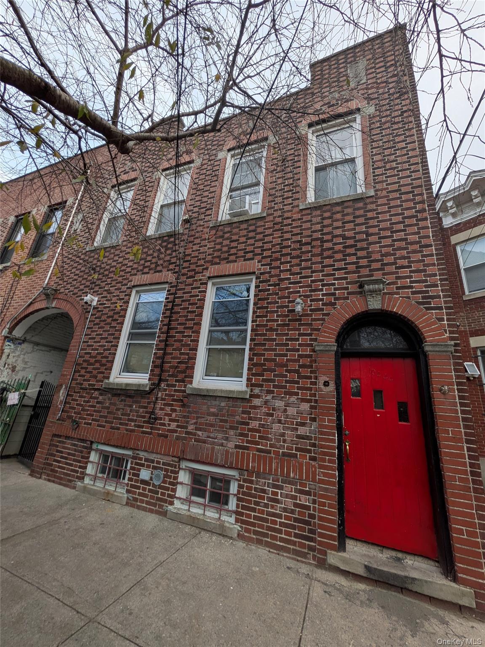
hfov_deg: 85.7
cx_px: 242
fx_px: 262
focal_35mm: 14
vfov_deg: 102.1
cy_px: 324
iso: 46
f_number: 2.2
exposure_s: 1/226
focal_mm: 1.83
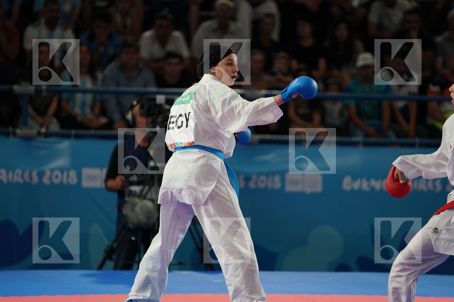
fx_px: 2522
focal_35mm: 200
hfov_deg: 10.3
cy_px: 151
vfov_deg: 6.9
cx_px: 227
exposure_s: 1/1000
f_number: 2.8
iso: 800
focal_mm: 200
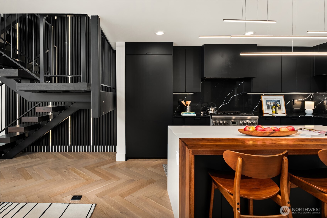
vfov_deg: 64.6
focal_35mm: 19
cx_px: 164
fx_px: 173
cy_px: 109
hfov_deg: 86.9
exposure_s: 1/1.67
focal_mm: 19
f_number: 7.1
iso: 100
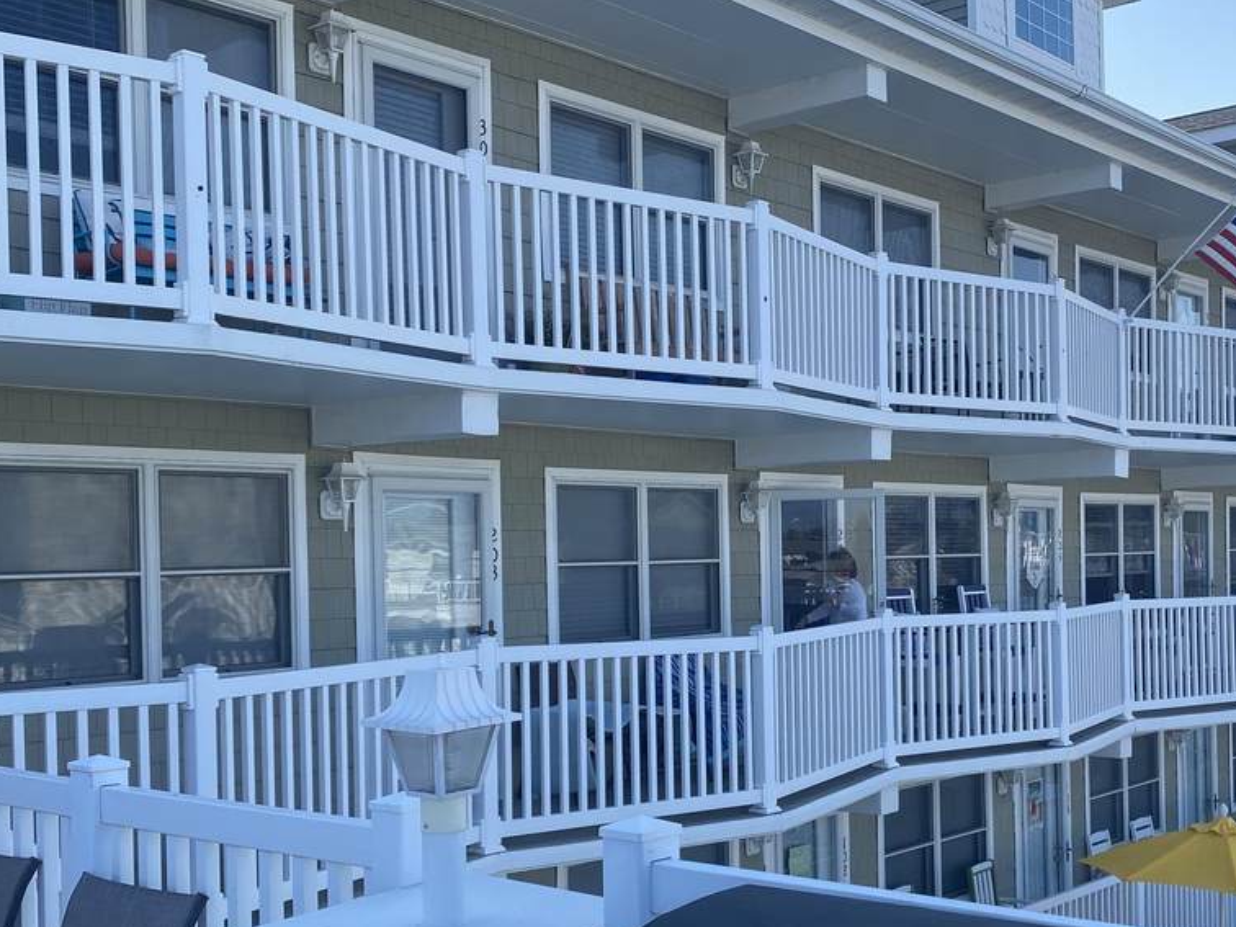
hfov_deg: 42.6
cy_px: 597
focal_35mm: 44
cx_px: 775
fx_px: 1571
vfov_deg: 32.7
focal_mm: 4.25
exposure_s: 1/1429
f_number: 1.8
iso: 32
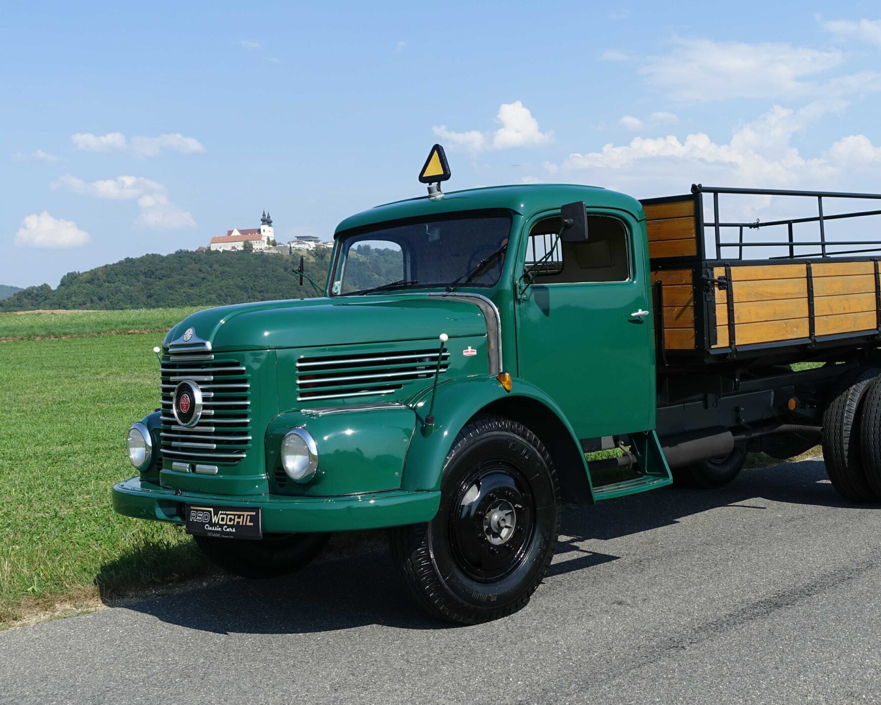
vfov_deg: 31.4
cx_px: 512
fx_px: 1252
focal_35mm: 48
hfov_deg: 38.7
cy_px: 317
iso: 125
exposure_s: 1/125
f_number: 4
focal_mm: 12.81
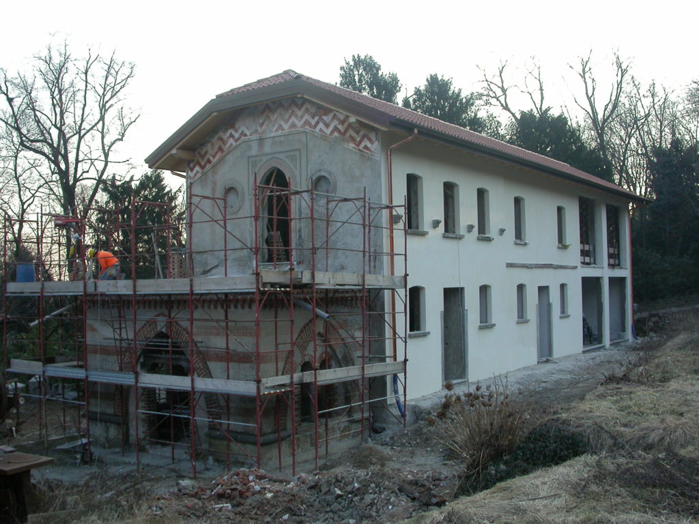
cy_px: 262
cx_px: 350
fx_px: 767
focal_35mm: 38
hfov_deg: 49.0
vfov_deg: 37.7
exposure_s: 1/126
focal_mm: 7.85
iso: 100
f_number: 4.7
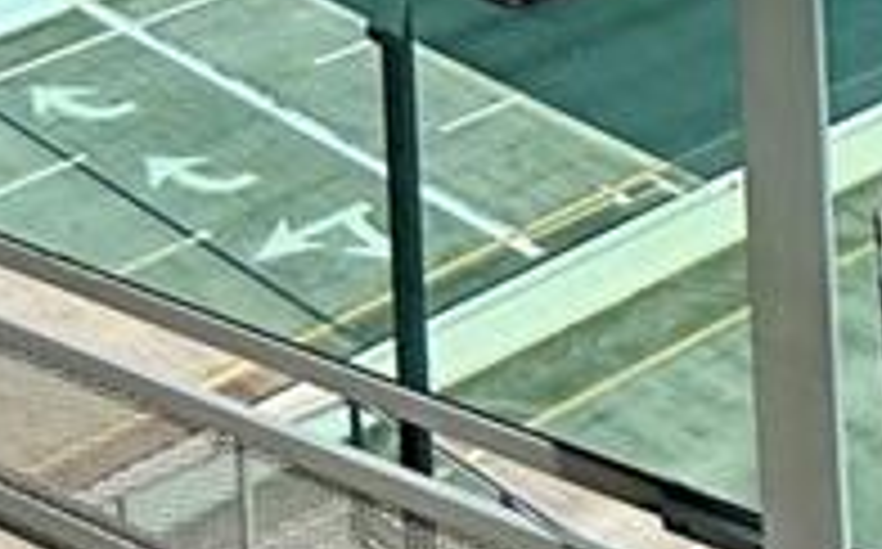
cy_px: -1152
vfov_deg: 10.1
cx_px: -1044
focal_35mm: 91
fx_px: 2185
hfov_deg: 15.9
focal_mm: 2.22
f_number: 2.2
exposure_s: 1/2882
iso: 50
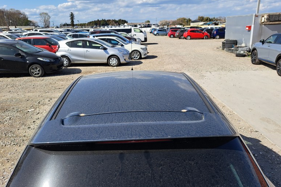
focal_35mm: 26
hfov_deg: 69.4
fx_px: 203
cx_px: 139
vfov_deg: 49.5
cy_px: 84
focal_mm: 5.23
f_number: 1.8
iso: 50
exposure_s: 1/1142
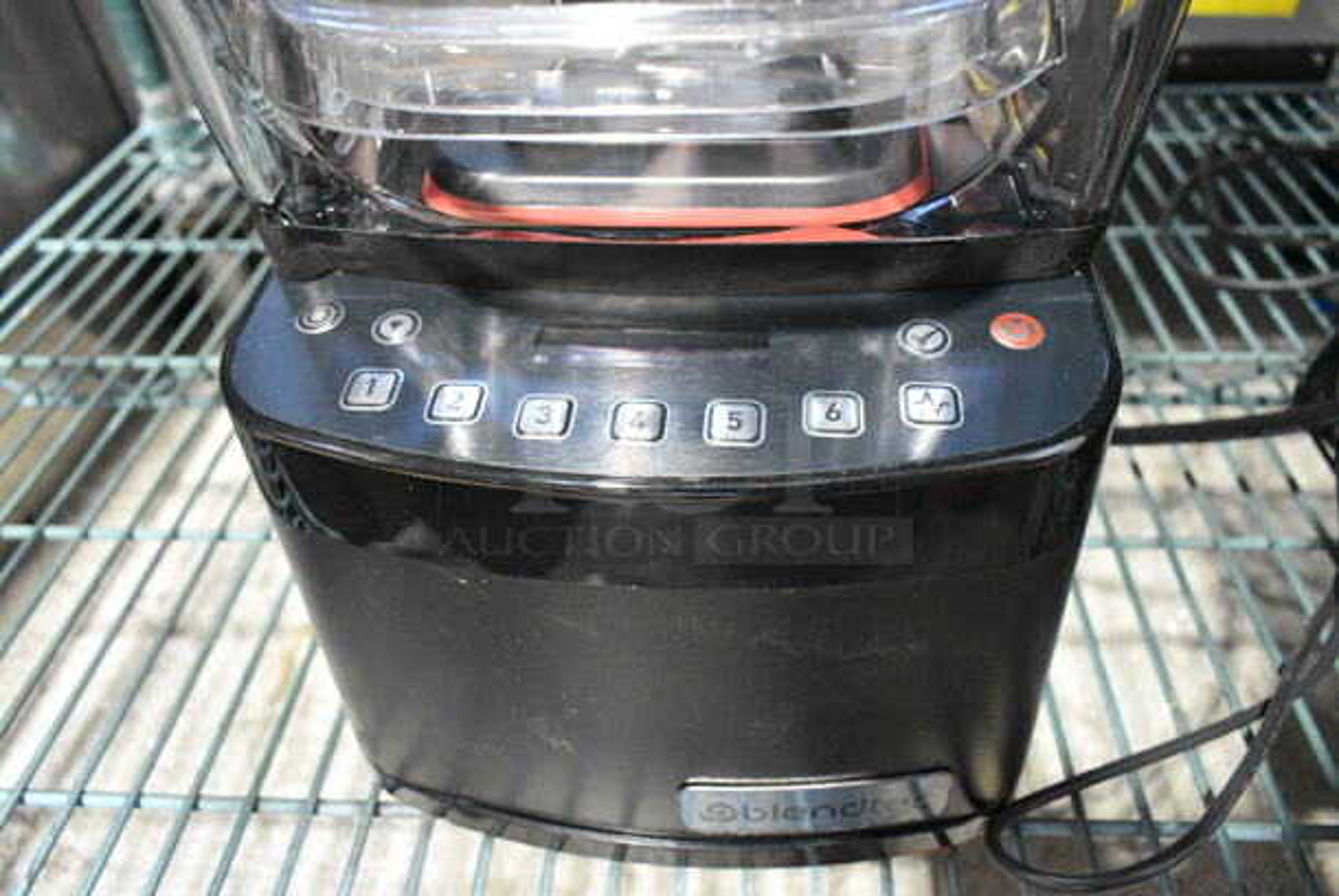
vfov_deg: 48.0
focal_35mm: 27
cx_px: 670
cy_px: 448
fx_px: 1005
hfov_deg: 67.3
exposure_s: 1/125
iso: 6400
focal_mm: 18
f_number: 5.6
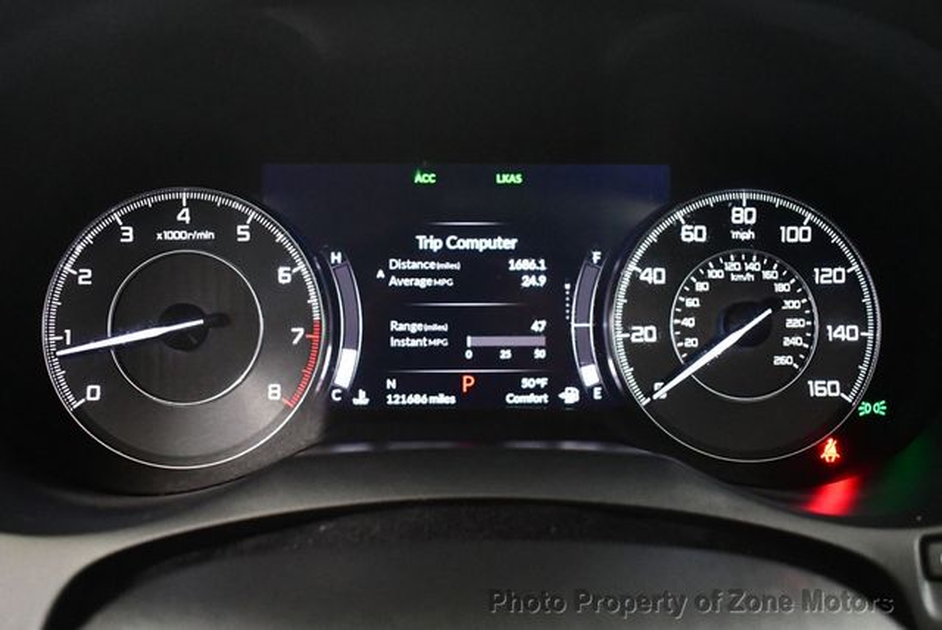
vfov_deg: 36.9
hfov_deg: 53.1
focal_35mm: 36
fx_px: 943
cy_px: 315
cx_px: 471
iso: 6400
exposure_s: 1/60
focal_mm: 18
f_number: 3.5
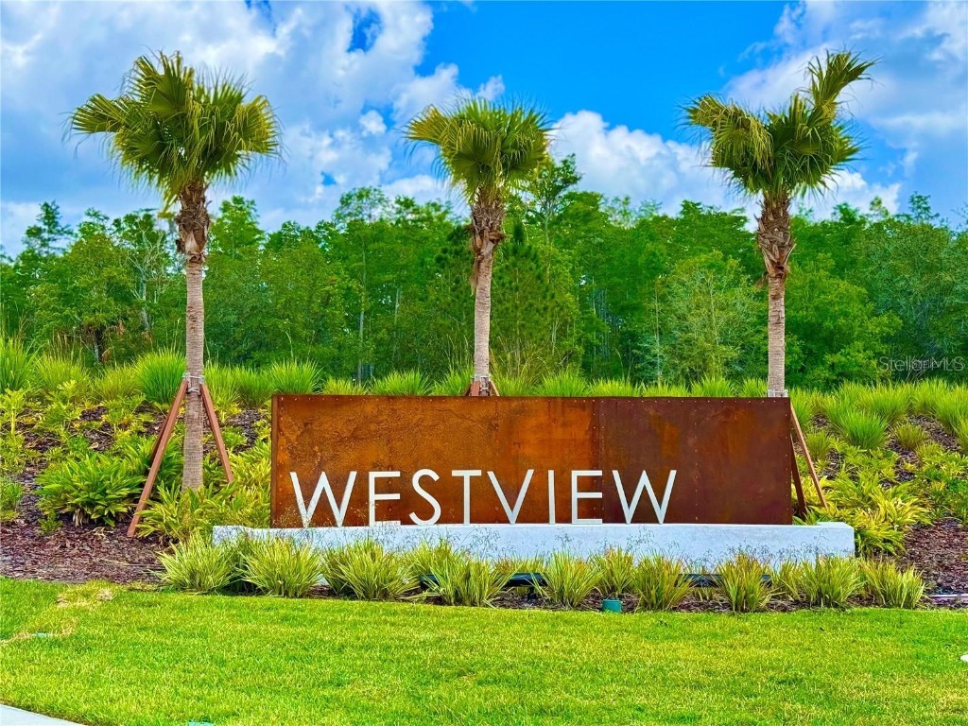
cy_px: 363
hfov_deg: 39.7
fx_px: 1342
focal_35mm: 48
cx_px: 484
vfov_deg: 30.3
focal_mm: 6.76
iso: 64
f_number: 1.78
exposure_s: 1/2611
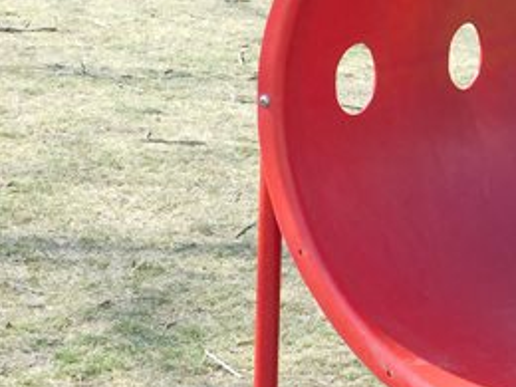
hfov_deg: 13.3
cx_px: 619
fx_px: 2161
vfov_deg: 10.2
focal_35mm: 145
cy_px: 93
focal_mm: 10.4
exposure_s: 1/200
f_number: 4
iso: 125
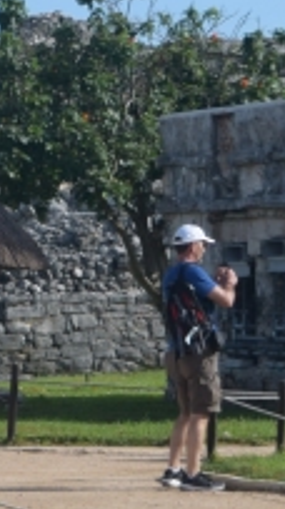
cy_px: 165
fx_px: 3735
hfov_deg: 4.3
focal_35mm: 277
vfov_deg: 7.8
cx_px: -128
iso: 200
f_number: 4.5
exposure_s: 1/1600
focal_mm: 35
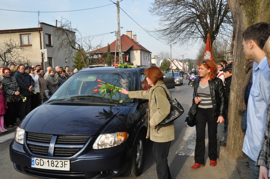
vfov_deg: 43.5
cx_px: 135
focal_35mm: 30
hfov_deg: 62.0
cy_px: 90
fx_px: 225
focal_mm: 20
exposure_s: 1/400
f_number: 10
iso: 1000
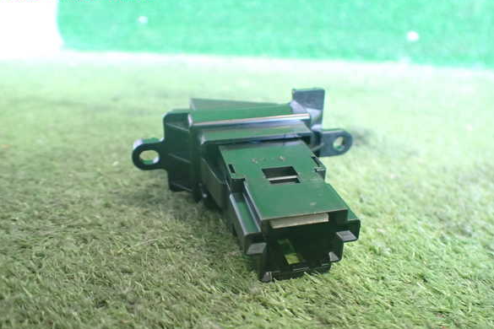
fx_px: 439
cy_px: 172
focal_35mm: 32
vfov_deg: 41.1
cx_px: 252
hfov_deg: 58.7
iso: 800
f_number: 2.3
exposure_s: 1/30
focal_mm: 5.4
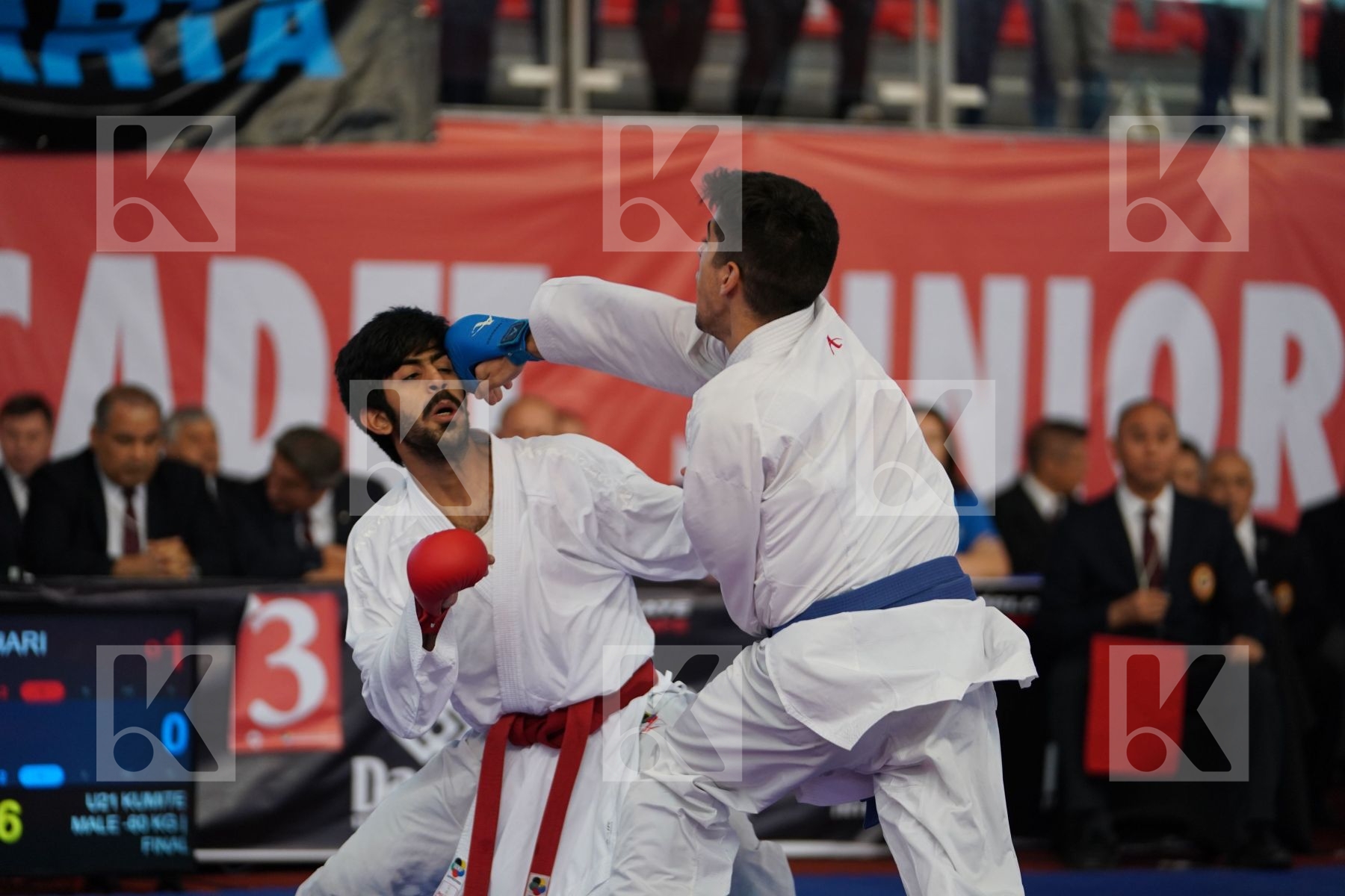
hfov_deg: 14.9
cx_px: 672
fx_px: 5155
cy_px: 448
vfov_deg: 9.9
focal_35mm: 138
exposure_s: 1/1000
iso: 1600
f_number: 2.8
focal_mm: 138
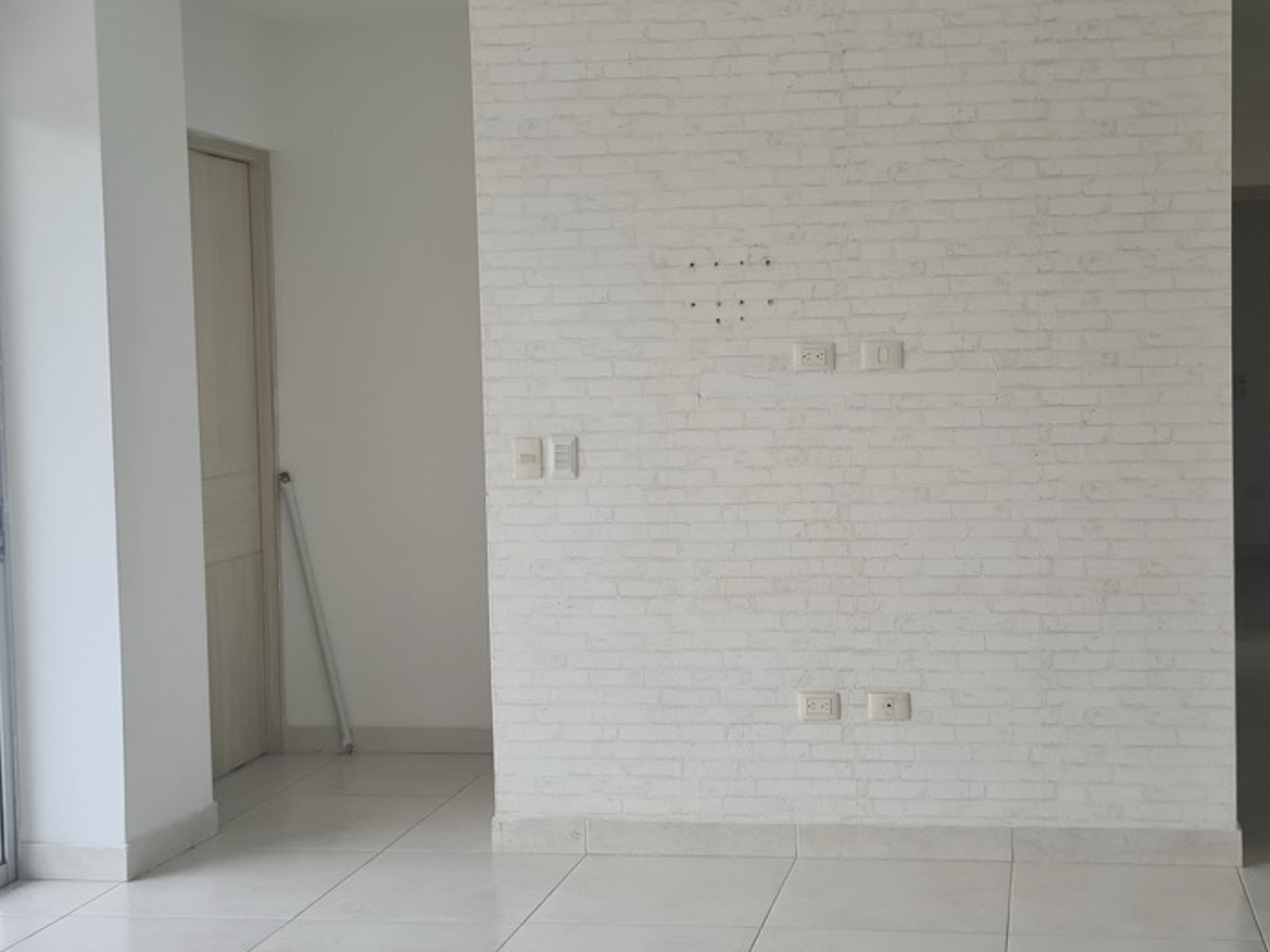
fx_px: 1761
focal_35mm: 48
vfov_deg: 30.3
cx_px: 843
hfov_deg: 39.2
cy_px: 447
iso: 50
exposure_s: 1/538
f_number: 1.8
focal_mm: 5.4
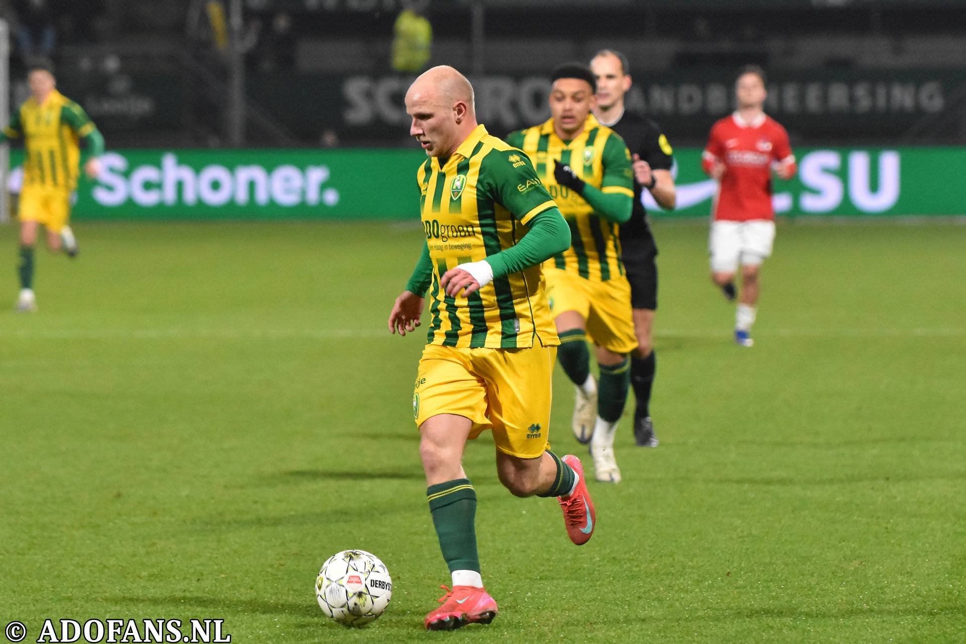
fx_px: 5635
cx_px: 483
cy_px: 322
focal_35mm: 210
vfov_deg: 6.5
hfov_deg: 9.8
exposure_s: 1/640
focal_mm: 140
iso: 4000
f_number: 2.8
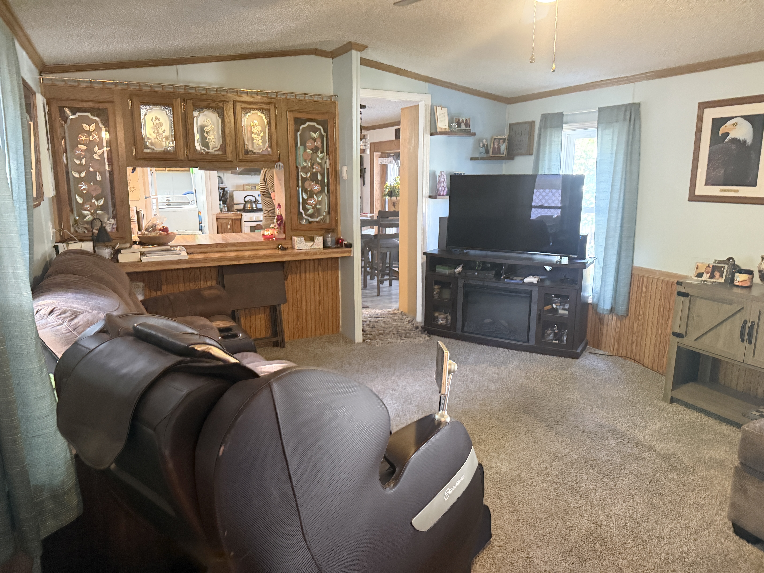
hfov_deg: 71.6
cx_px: 382
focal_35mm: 24
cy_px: 286
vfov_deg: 56.8
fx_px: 530
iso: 640
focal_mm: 6.76
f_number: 1.78
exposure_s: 1/40
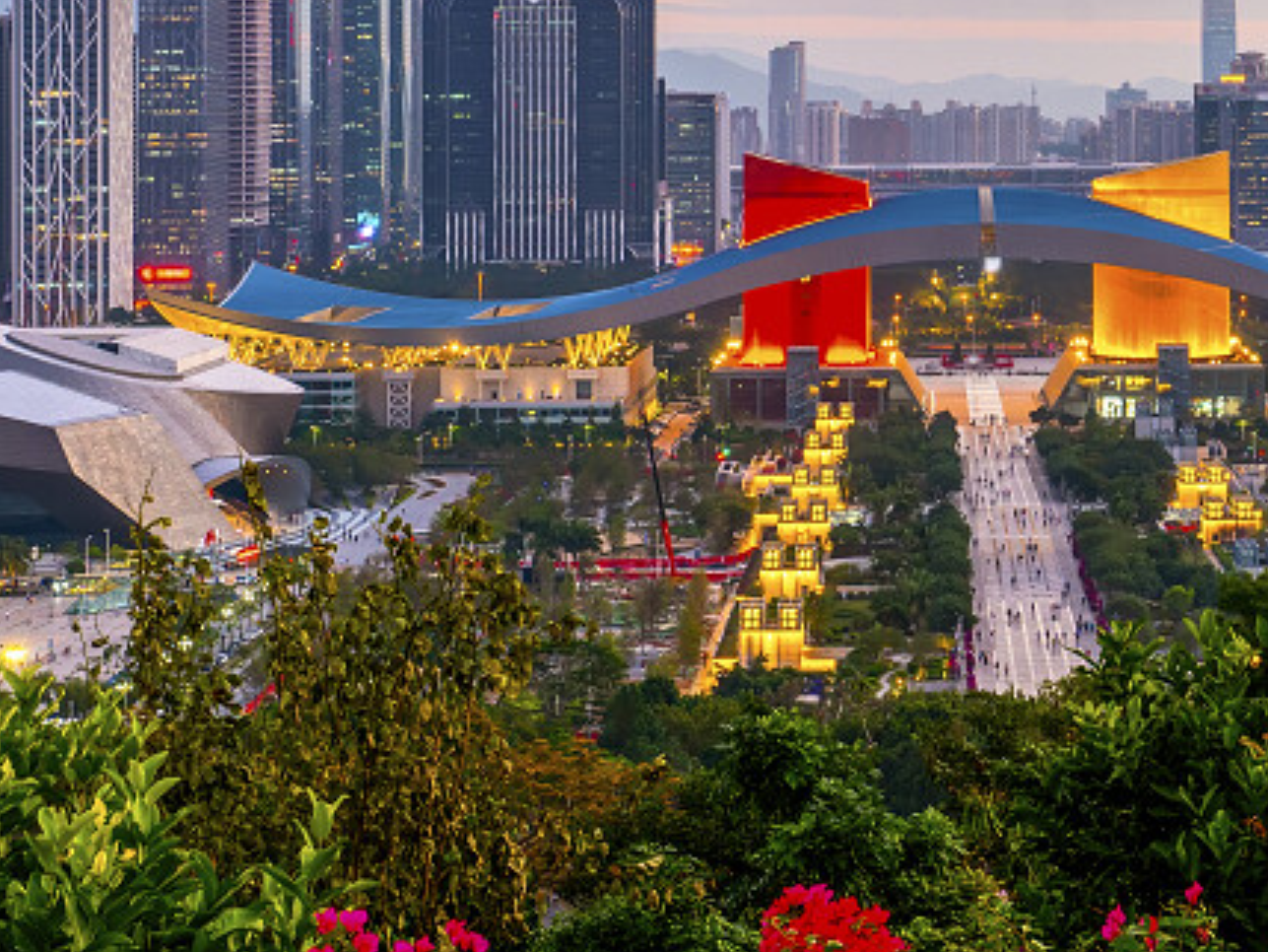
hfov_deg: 21.9
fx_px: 3261
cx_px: 872
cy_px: -30
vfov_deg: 16.2
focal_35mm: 89
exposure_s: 1
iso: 100
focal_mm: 31
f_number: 11
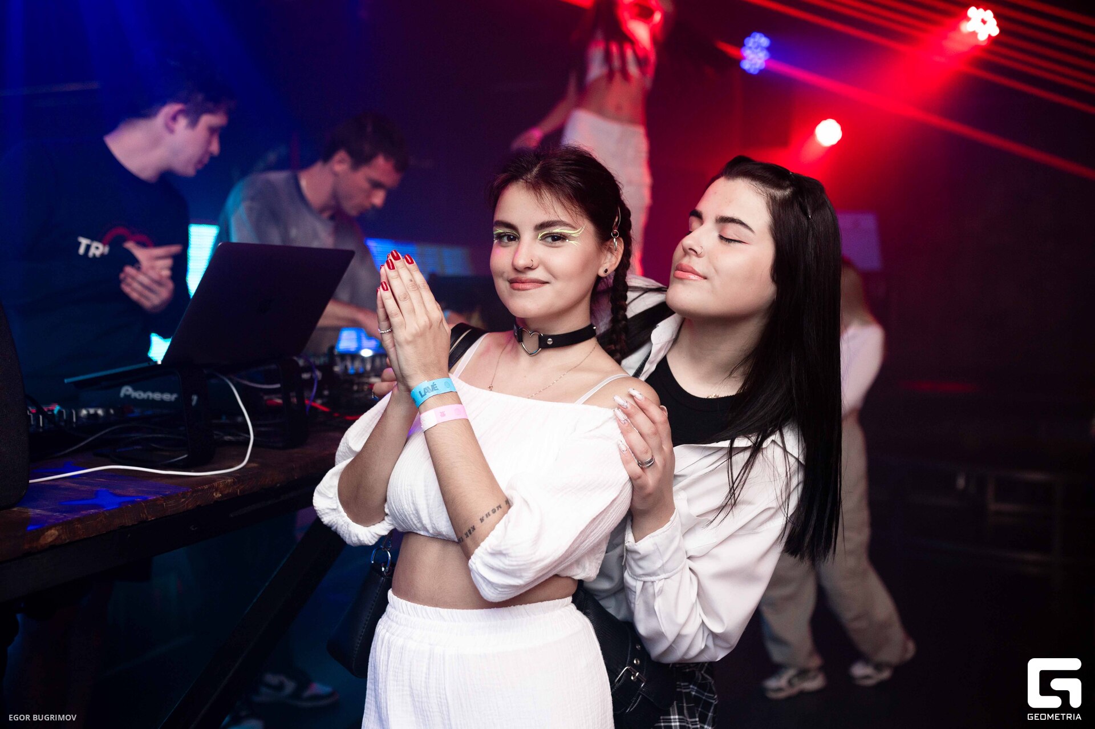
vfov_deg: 37.8
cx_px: 548
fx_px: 1064
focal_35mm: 35
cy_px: 364
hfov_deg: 54.5
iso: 400
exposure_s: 1/200
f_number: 2.8
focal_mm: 35
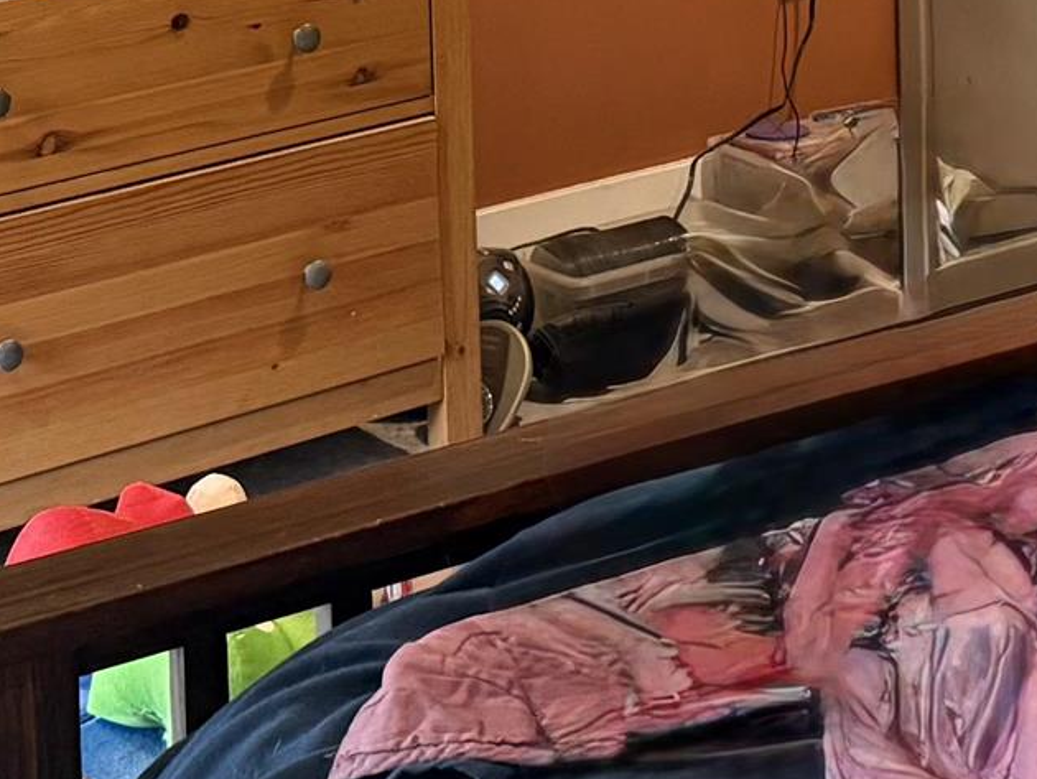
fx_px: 3506
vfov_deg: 11.8
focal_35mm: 117
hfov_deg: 16.6
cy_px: -548
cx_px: 891
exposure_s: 1/60
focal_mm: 6.76
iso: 500
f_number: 1.78
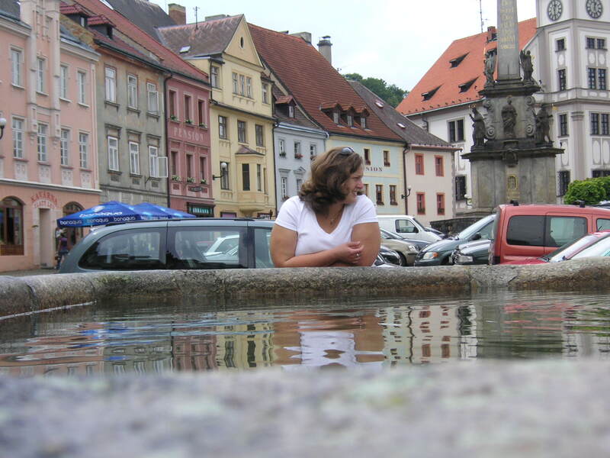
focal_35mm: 66
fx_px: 1163
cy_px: 229
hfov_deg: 29.4
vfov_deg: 22.3
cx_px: 305
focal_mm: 11
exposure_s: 1/350
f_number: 4
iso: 50
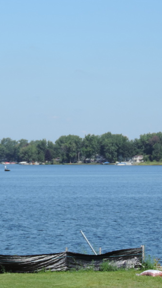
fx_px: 1338
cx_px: -10
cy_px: 144
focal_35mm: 175
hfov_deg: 6.9
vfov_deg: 12.3
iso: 80
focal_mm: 21.4
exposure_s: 1/500
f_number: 4.2
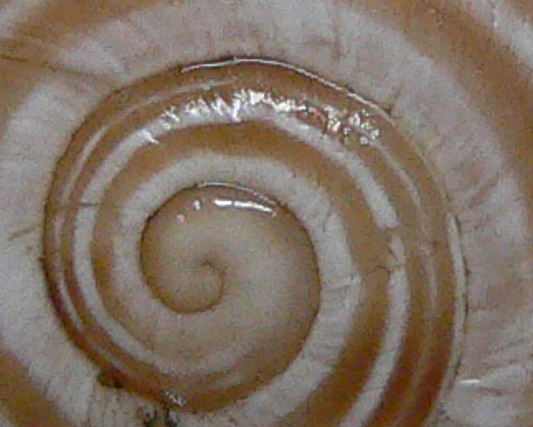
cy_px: 280
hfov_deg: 9.1
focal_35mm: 213
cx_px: 300
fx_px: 3363
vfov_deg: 7.3
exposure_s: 1/60
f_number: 2.8
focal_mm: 4.6
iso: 200
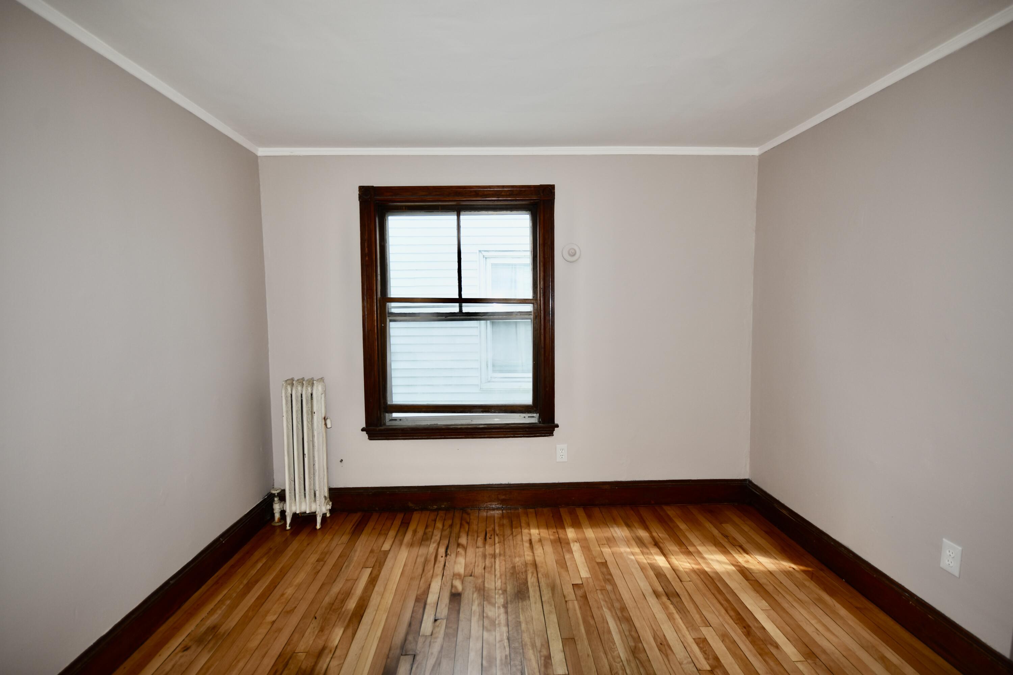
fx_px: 422
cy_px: 338
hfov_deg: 100.4
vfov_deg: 77.3
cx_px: 506
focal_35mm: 15
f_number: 4
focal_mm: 10
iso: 100
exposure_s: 1/60
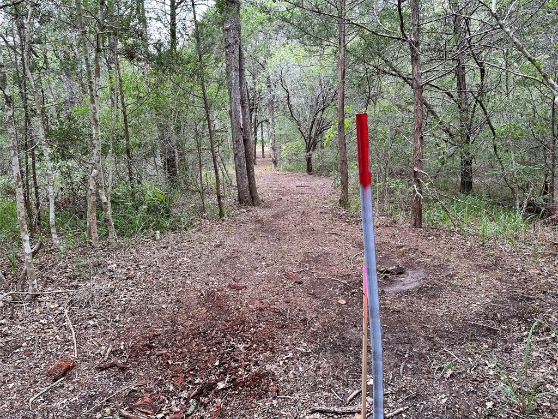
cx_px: 279
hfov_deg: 71.6
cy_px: 210
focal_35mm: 24
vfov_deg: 56.8
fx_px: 387
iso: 64
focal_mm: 6.86
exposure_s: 1/150
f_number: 1.78
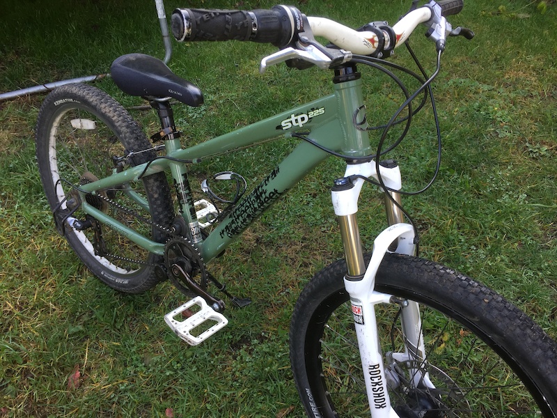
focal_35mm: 29
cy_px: 209
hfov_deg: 61.7
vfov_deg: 48.2
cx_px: 278
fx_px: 467
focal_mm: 4.15
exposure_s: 1/120
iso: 32
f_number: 2.2
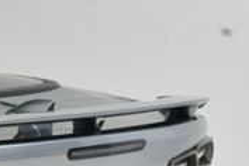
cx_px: -196
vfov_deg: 9.2
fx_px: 1003
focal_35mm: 145
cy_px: 255
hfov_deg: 12.9
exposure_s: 1/160
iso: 100
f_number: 13
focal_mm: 27
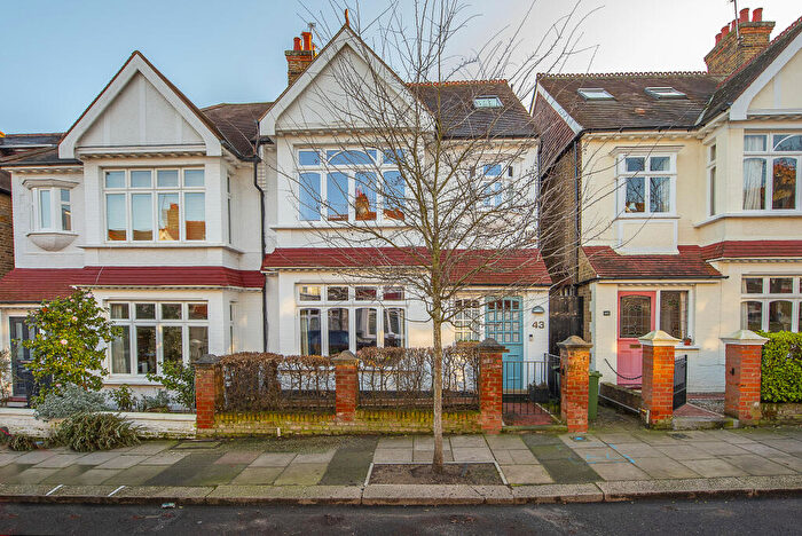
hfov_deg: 104.2
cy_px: 268
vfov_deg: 81.3
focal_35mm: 14
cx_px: 401
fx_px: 312
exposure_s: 1/320
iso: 500
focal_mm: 14
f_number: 5.6
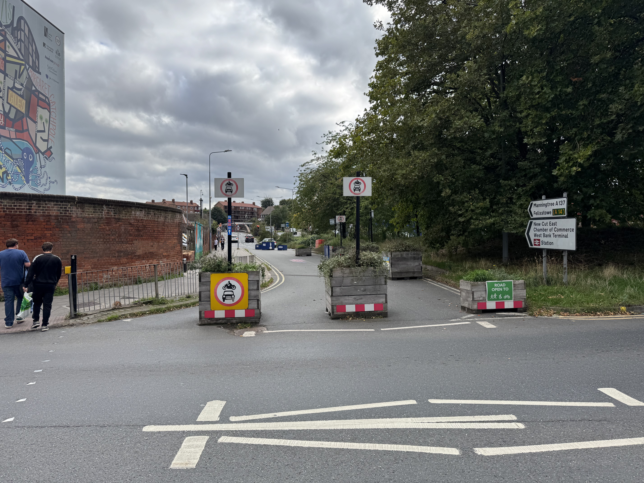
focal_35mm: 24
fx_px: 446
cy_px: 242
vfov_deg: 56.8
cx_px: 322
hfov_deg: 71.6
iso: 80
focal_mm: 6.76
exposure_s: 1/2331
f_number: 1.78
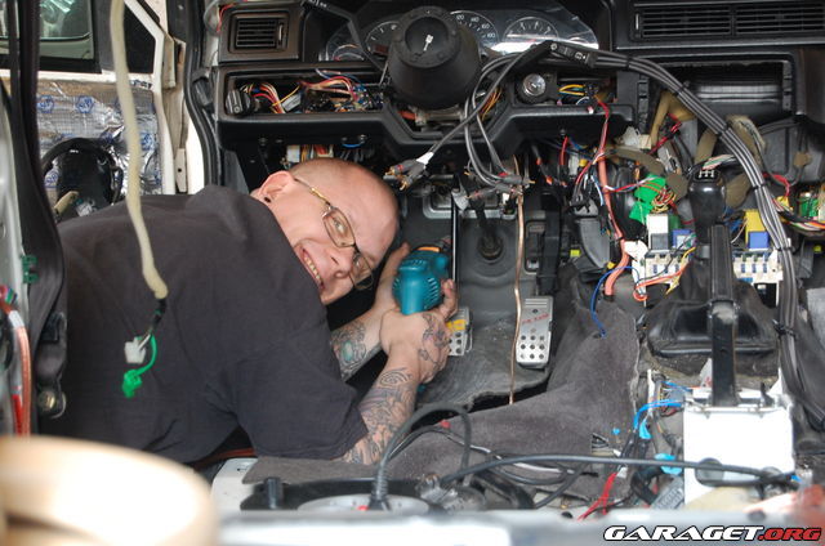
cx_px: 412
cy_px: 273
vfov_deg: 16.5
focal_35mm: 82
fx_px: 1887
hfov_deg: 24.7
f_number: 5.6
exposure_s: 1/15
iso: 800
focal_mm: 55
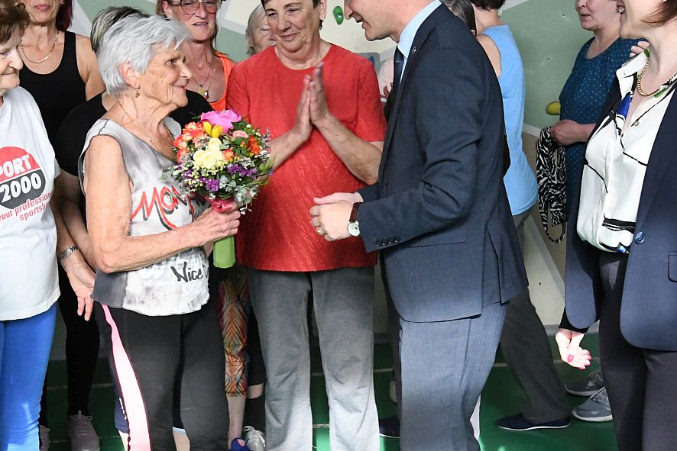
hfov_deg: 30.7
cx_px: 232
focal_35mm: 65
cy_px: 200
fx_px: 1222
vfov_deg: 20.9
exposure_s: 1/200
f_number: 7.1
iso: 5000
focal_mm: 24
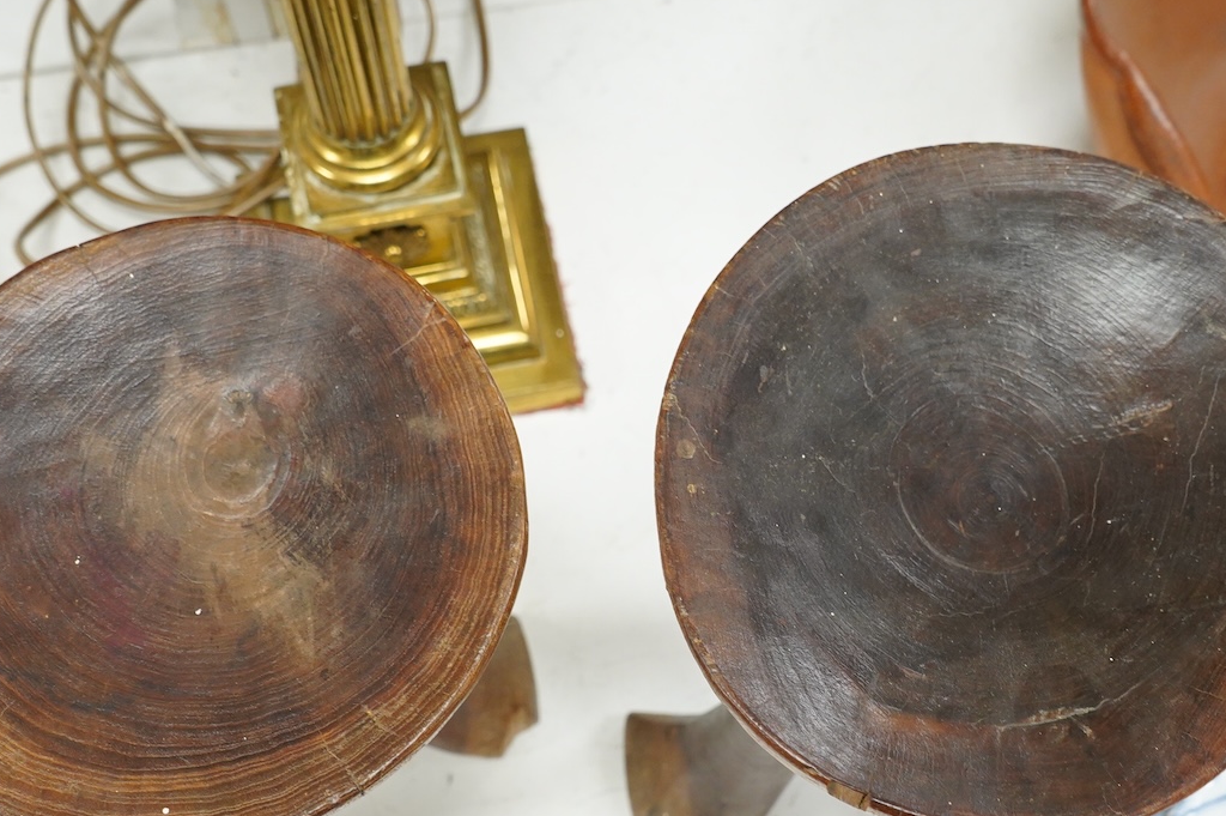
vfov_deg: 28.4
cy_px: 545
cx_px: 647
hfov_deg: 41.9
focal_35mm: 47
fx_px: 1599
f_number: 5.6
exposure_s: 1/125
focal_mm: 28
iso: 2500
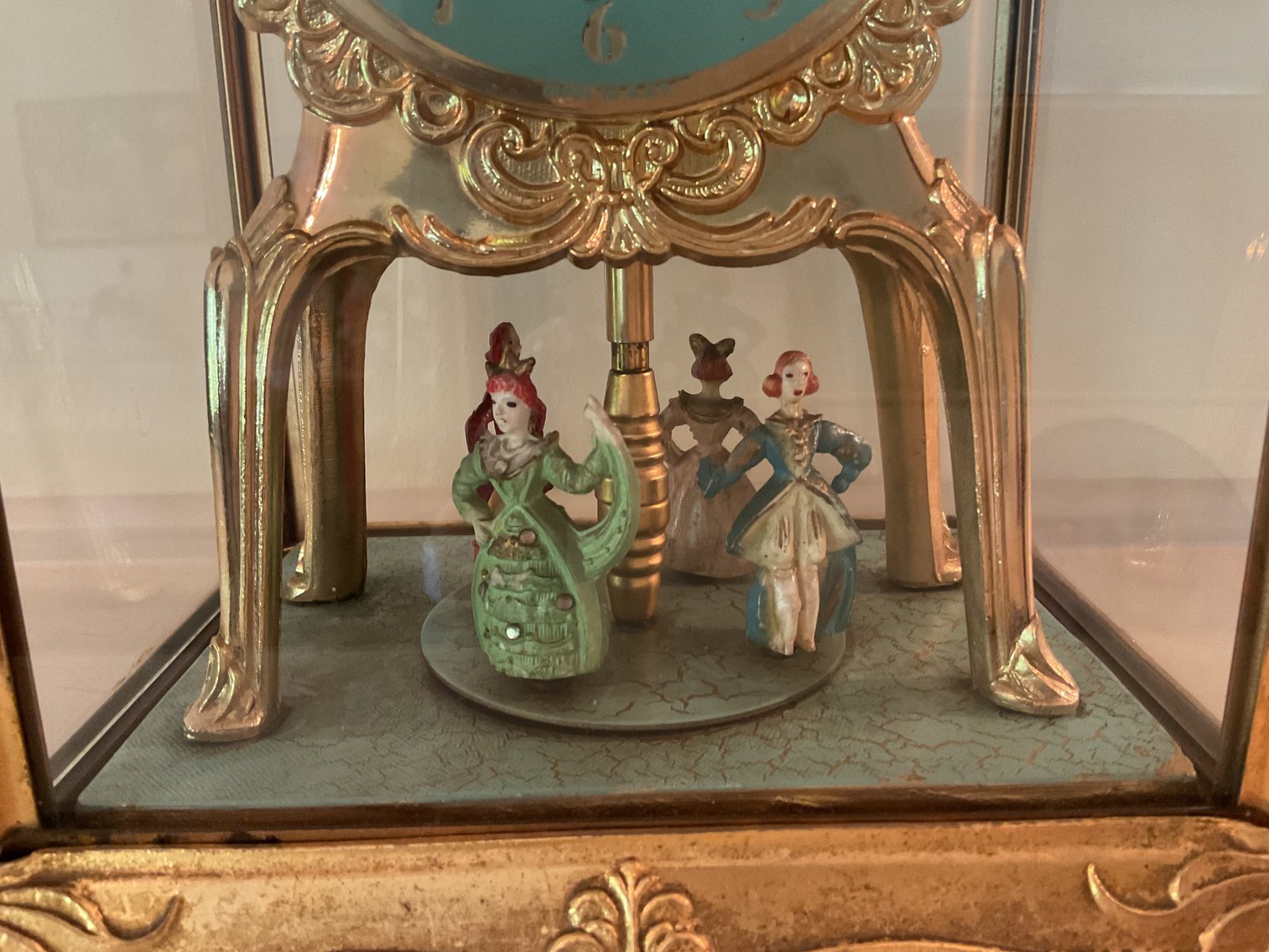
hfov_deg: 61.7
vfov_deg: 48.2
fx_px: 1063
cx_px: 634
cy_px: 476
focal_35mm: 29
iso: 320
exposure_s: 1/40
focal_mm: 3
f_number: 1.8
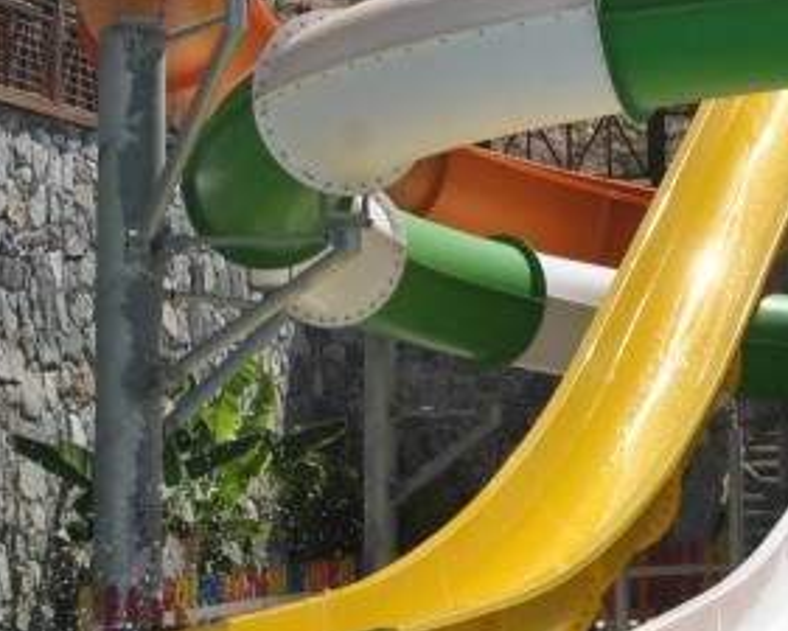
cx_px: 1011
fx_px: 2821
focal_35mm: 121
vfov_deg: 12.8
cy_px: 250
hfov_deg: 15.2
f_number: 10
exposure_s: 1/400
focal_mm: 21
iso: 100
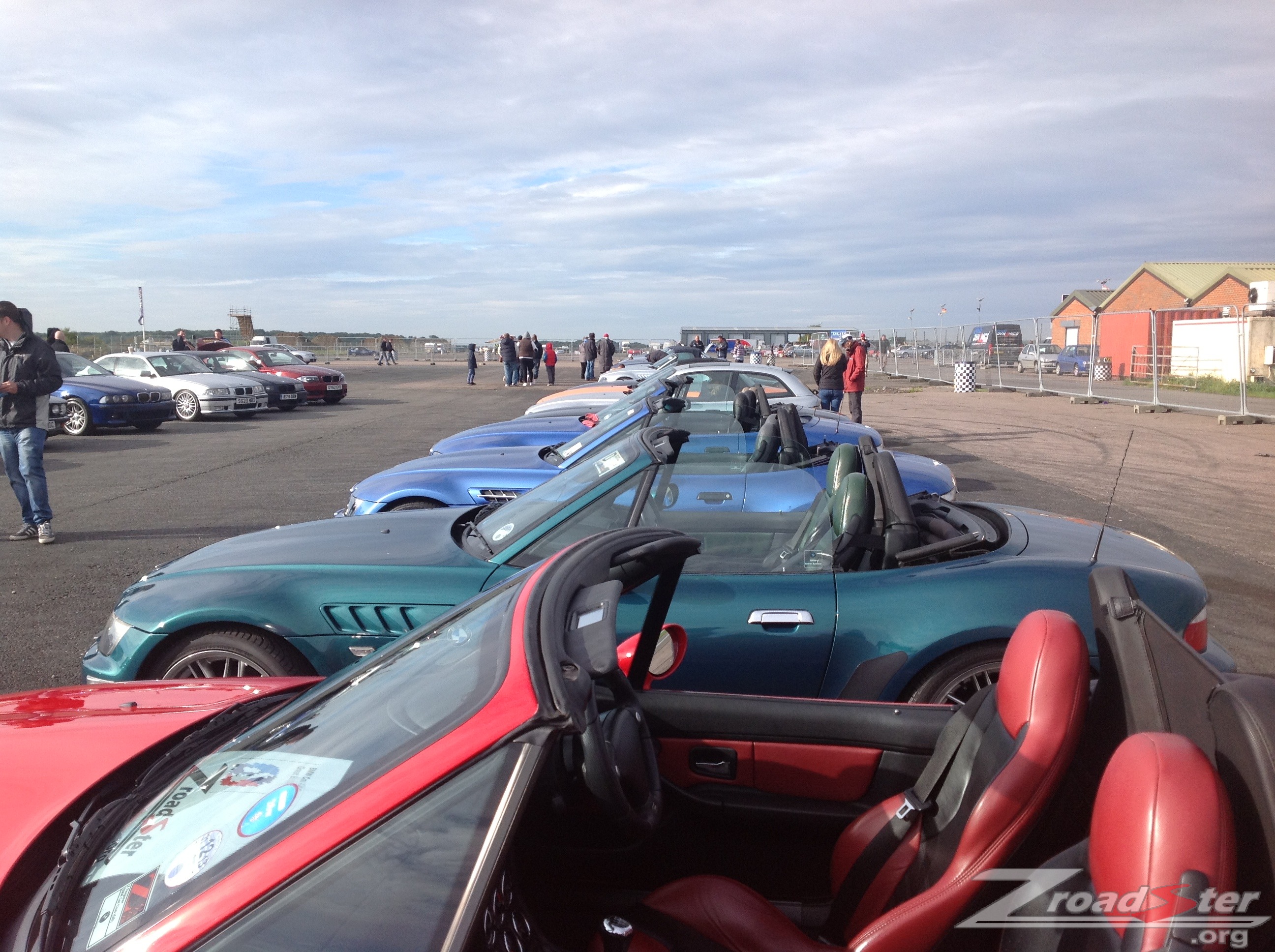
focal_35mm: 35
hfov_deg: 52.7
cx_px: 638
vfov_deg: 40.6
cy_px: 476
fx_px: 1287
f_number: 2.4
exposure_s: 1/1080
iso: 50
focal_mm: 4.28
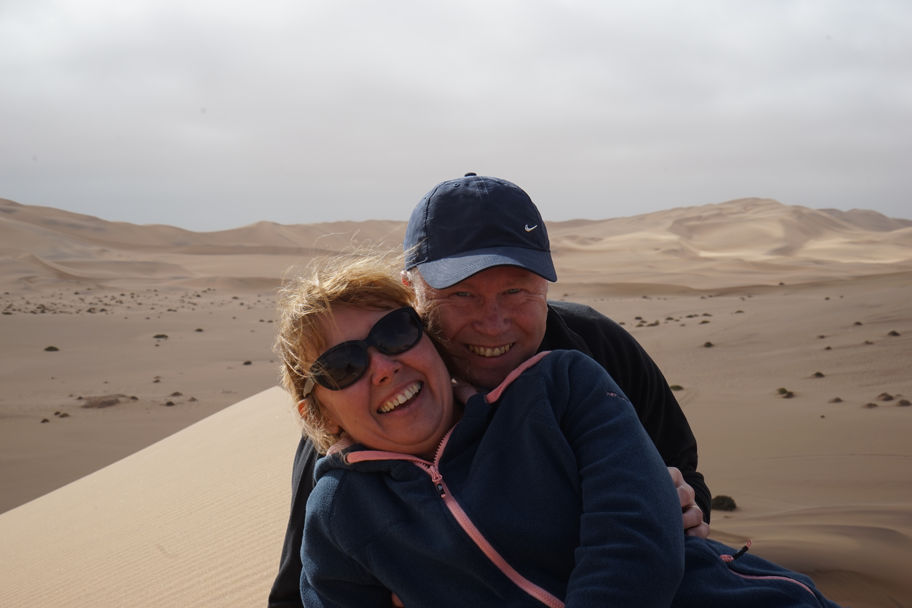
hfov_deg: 40.3
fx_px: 1241
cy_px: 304
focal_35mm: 49
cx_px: 456
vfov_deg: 27.5
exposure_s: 1/125
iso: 100
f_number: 14
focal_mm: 49
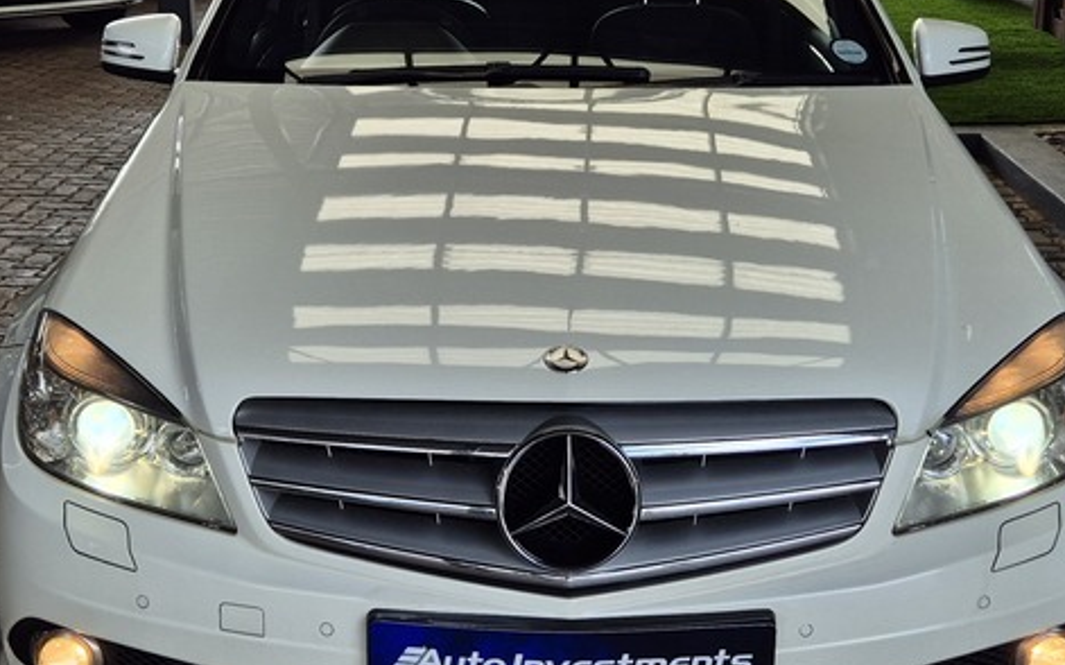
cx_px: 563
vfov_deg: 24.3
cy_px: 219
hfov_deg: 38.2
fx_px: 1538
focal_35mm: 53
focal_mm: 5.4
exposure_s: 1/680
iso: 25
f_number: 1.8
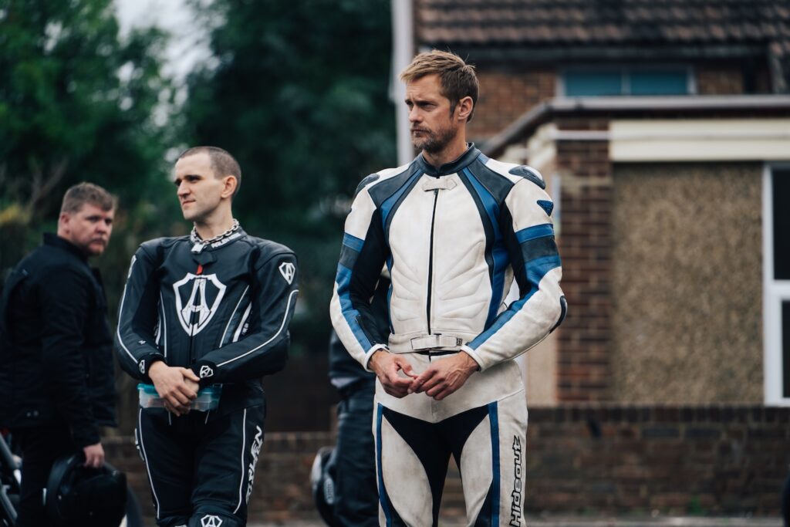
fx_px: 3292
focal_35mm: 150
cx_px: 395
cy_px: 264
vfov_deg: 9.2
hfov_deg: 13.7
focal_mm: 150
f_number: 2.8
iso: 400
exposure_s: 1/1250
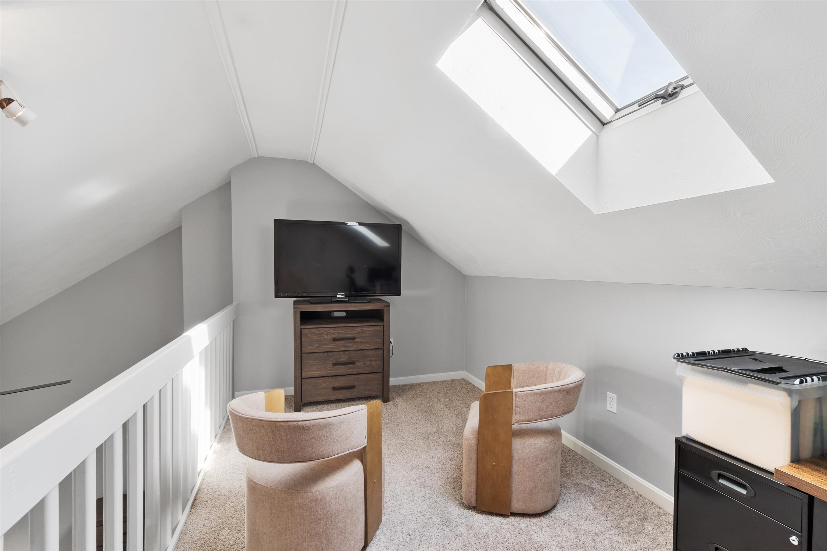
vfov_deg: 77.3
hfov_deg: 100.4
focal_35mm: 15
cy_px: 276
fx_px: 344
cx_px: 414
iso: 320
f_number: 8
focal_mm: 10
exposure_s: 1/2.5
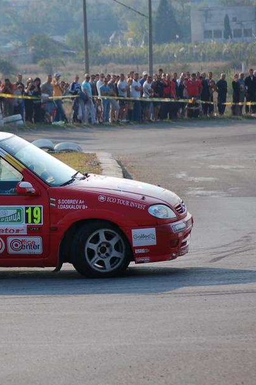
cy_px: 204
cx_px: 16
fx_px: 2305
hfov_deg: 6.3
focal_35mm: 216
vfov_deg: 9.5
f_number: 4.5
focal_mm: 86
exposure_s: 1/1250
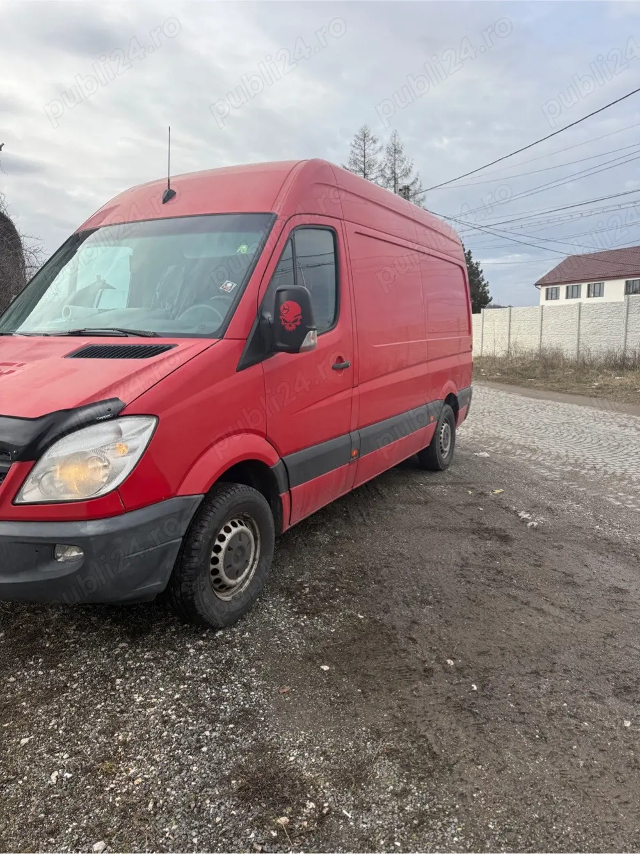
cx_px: 320
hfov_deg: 56.8
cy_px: 427
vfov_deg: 71.6
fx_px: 592
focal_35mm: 24
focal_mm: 6.76
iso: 80
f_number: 1.78
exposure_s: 1/1901
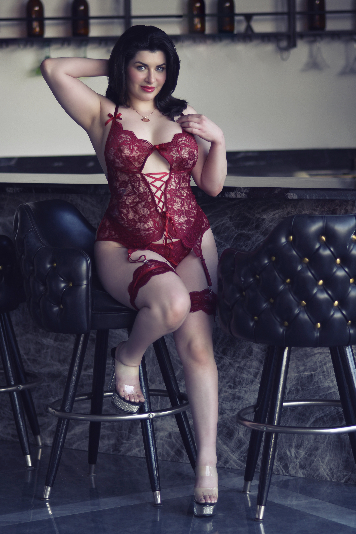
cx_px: 178
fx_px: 1891
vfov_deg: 16.1
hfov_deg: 10.8
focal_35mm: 128
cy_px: 267
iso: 200
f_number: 1.8
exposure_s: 1/100
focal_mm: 85
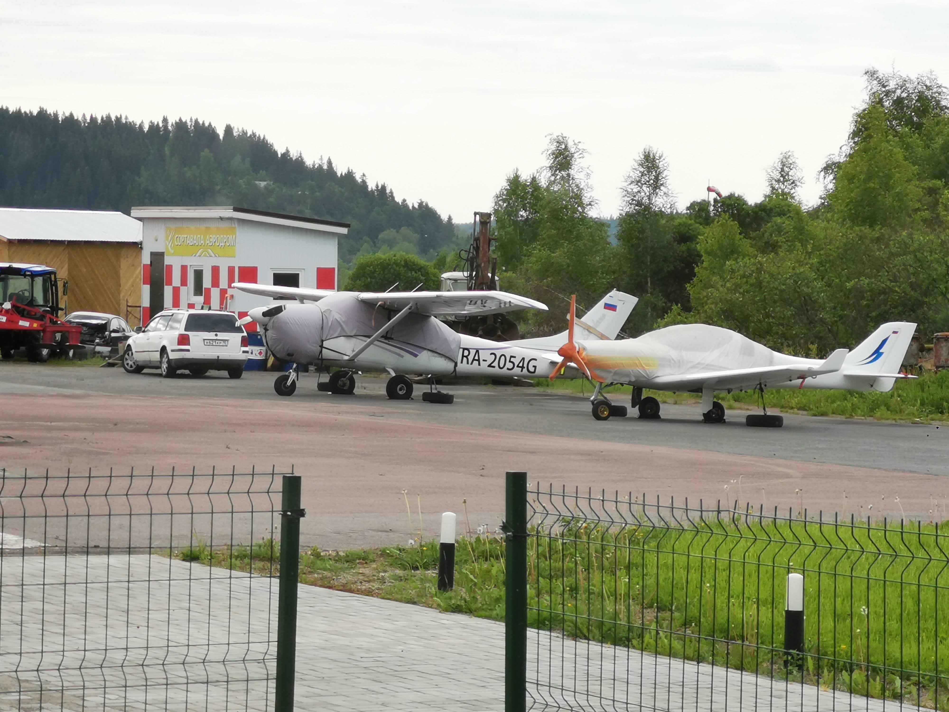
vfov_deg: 11.4
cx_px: 474
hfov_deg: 15.2
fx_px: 3564
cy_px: 356
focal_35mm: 130
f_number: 2.4
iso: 50
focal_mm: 7.48
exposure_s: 1/256
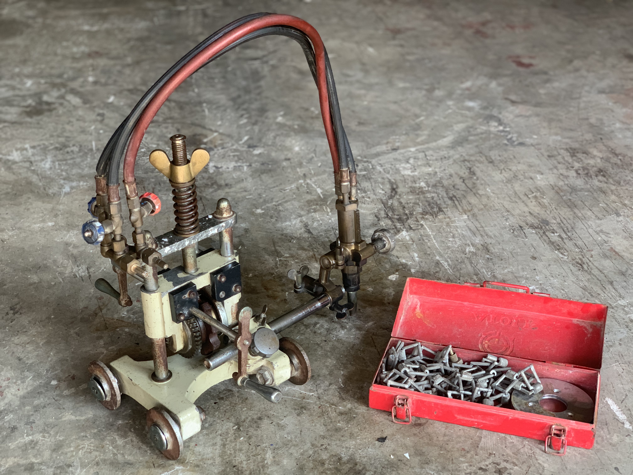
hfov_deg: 36.8
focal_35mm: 52
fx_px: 951
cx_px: 316
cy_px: 238
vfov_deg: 28.0
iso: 125
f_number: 2.4
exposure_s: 1/60
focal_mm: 6
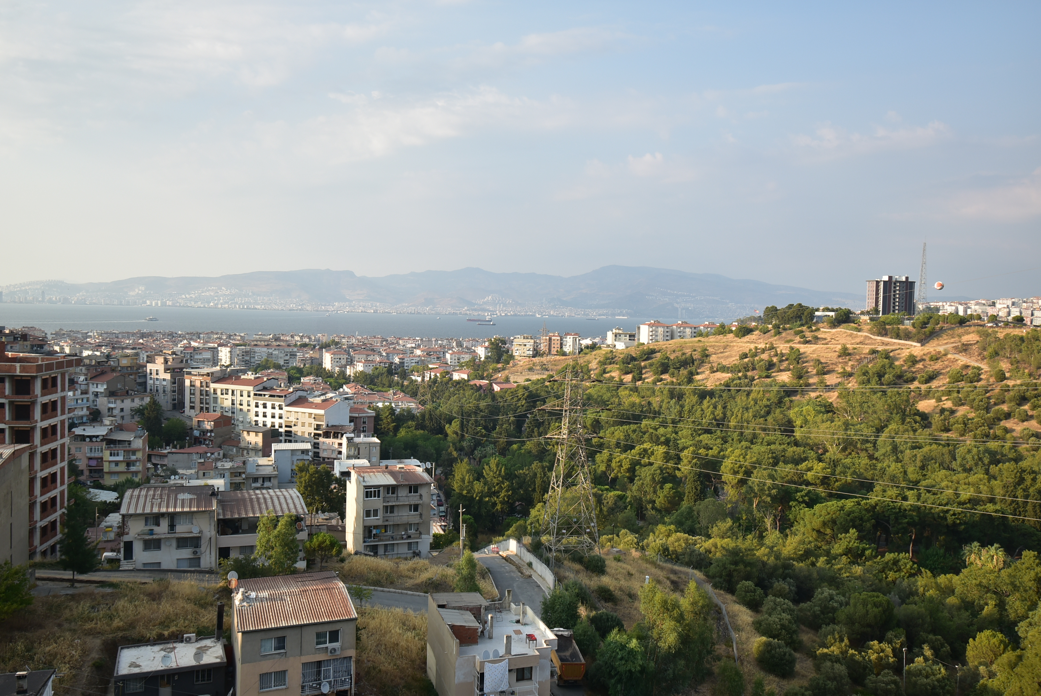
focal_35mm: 30
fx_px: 868
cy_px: 348
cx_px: 520
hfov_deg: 61.9
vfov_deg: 43.7
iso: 100
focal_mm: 20
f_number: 6.3
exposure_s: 1/160
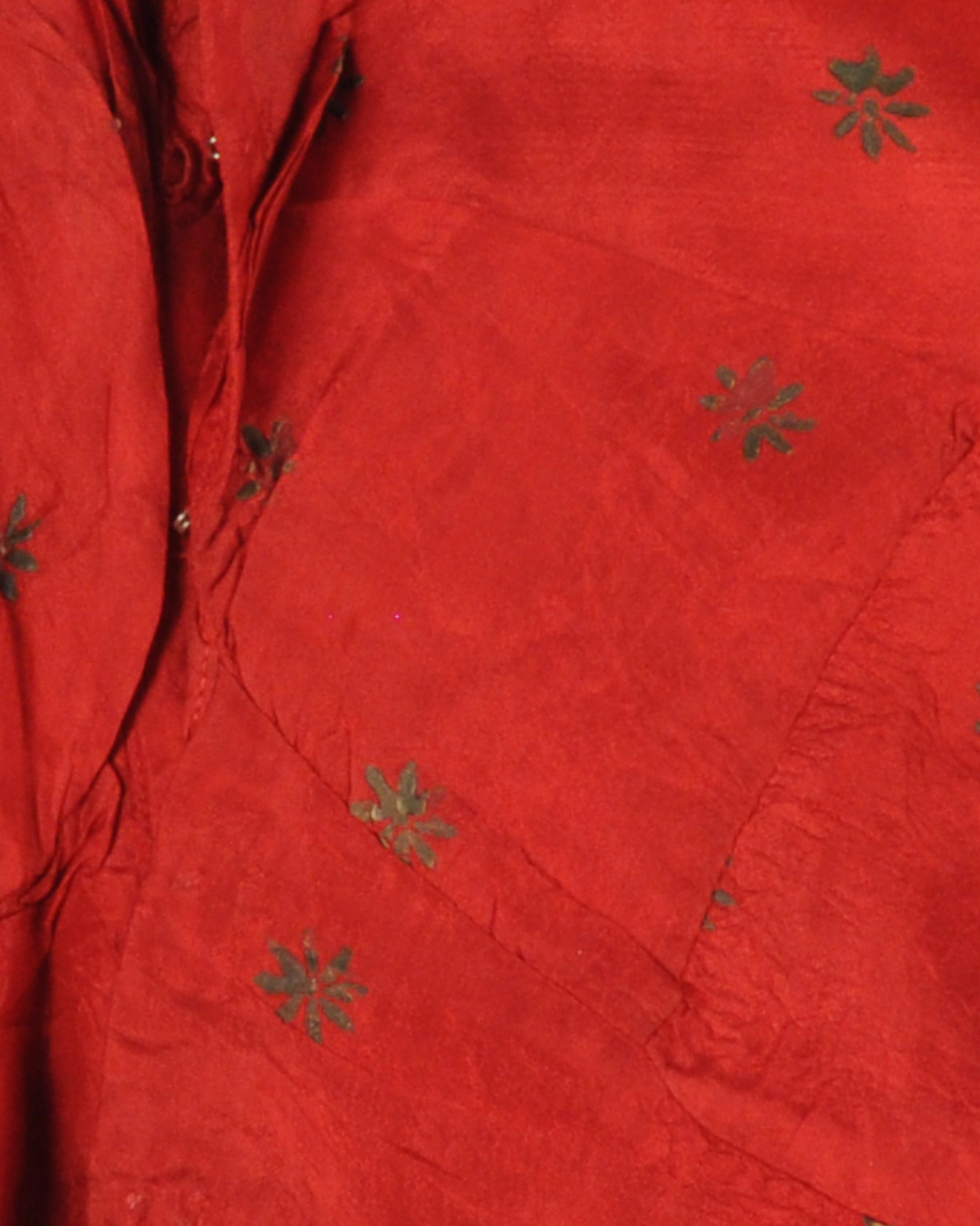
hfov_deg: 3.1
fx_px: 18131
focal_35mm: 500
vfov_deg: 3.9
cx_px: 80
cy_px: 616
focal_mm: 70
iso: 400
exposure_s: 1/6
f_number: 16
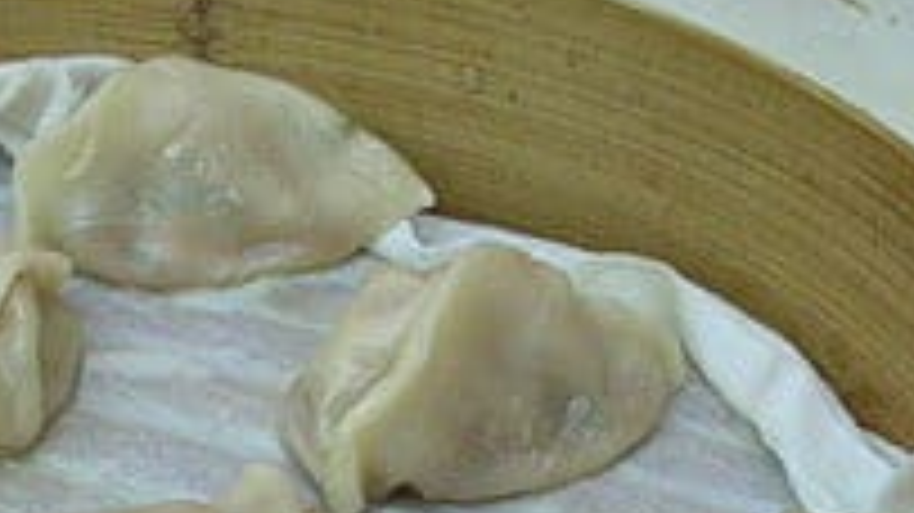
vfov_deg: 12.2
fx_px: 2277
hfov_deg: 22.1
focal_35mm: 94
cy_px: 772
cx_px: 72
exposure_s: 1/98.7
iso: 400
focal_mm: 5.8
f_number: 3
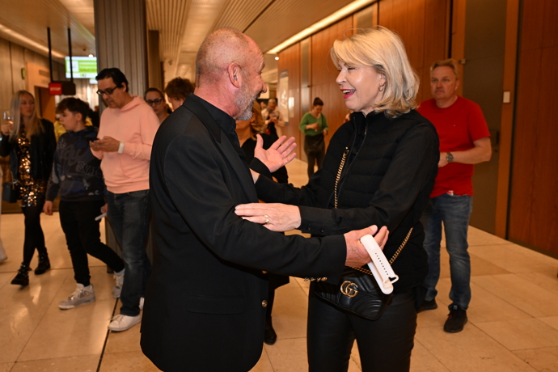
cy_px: 186
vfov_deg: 37.9
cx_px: 279
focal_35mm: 35
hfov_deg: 54.4
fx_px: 542
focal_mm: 35
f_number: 5.6
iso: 2000
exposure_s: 1/125
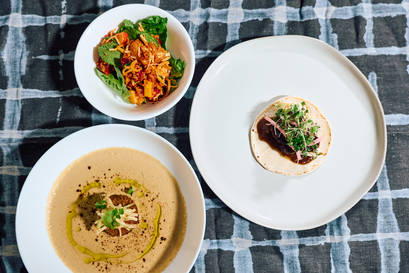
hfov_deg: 53.1
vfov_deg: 36.9
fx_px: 409
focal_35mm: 36
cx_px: 204
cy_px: 136
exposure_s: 1/125
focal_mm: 36
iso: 1600
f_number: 2.8
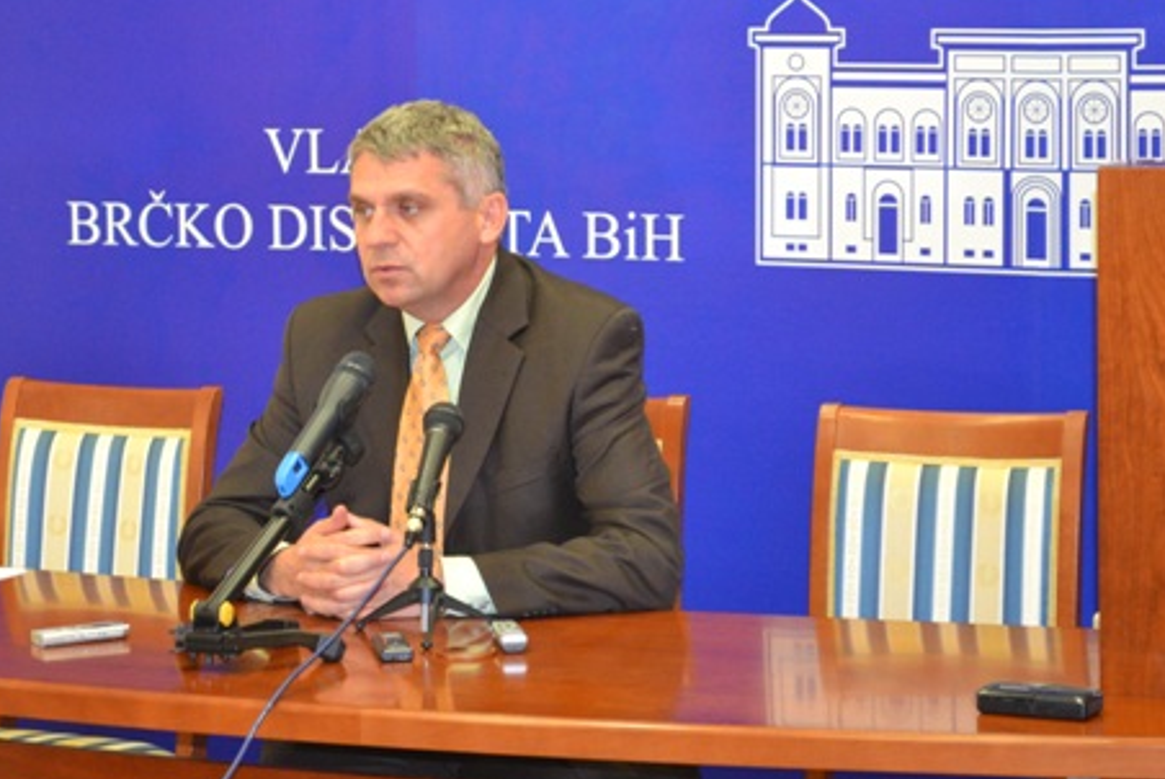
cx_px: 381
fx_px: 3779
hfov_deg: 17.5
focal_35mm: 117
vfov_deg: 11.8
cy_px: 295
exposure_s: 1/60
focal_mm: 55
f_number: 5.6
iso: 2000
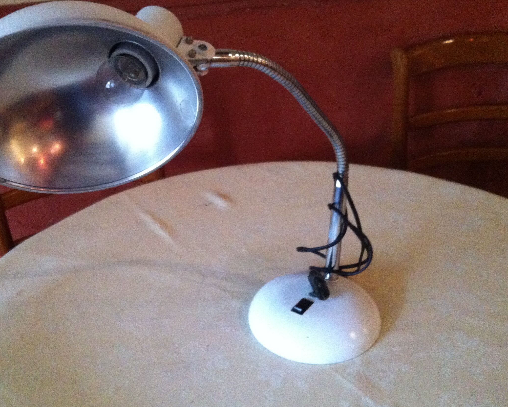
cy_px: 188
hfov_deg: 42.7
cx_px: 208
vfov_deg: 34.9
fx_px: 647
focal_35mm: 43
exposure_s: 1/15
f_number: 2.8
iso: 640
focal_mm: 3.85
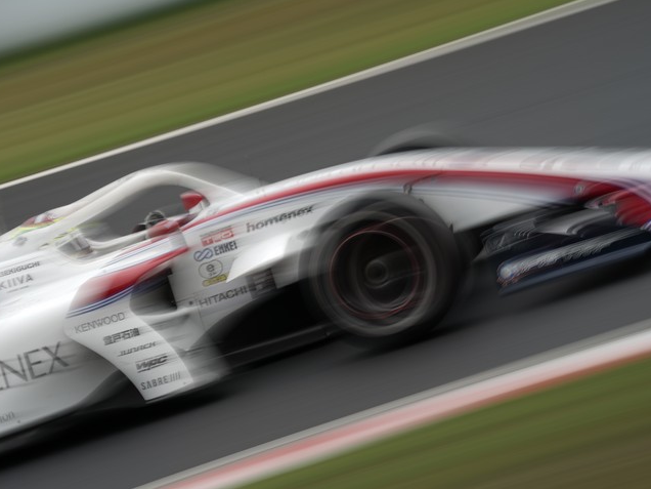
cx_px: 292
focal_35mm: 309
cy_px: 244
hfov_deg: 6.4
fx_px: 5811
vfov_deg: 4.8
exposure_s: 1/8
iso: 50
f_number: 20
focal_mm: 284
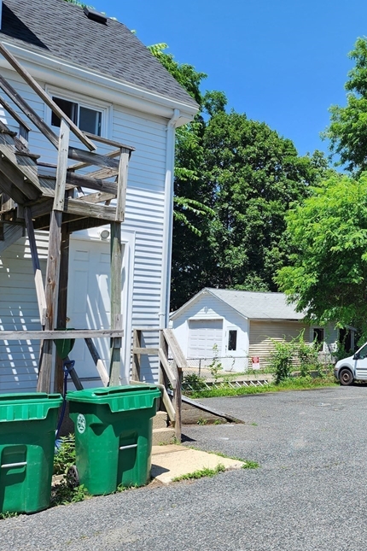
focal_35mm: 38
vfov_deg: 50.7
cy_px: 294
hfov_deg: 32.2
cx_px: 369
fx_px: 581
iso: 12
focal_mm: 6.4
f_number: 1.8
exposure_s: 1/675
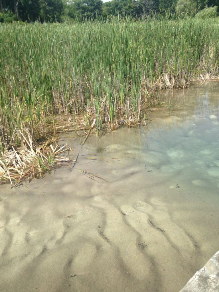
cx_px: 110
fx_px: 278
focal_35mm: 33
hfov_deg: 42.9
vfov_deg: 55.4
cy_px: 146
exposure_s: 1/968
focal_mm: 4.12
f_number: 2.4
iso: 50
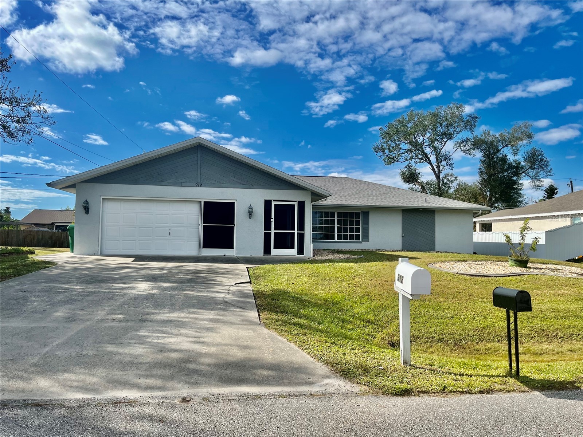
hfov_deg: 67.3
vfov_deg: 53.1
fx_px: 438
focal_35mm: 26
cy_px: 218
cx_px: 292
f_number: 1.6
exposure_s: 1/4651
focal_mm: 5.1
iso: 50
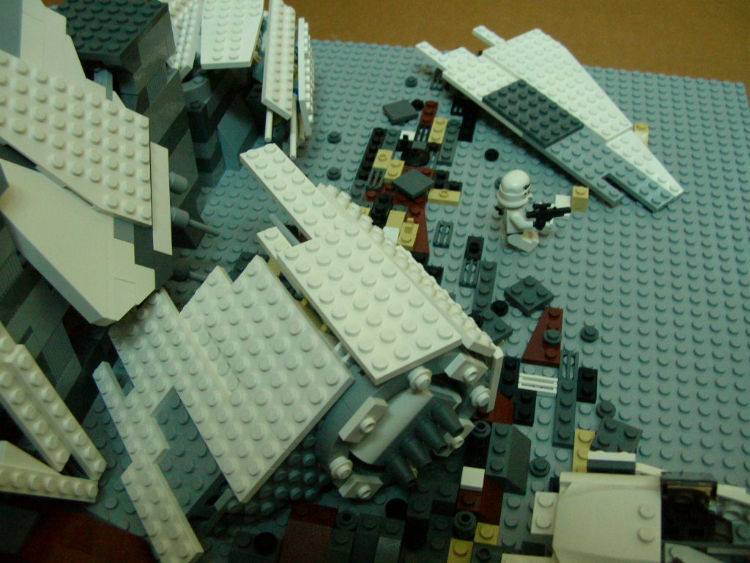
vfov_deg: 38.7
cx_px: 375
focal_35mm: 37
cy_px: 282
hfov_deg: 50.1
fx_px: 802
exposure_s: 1/26.8
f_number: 2.7
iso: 200
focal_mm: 6.2
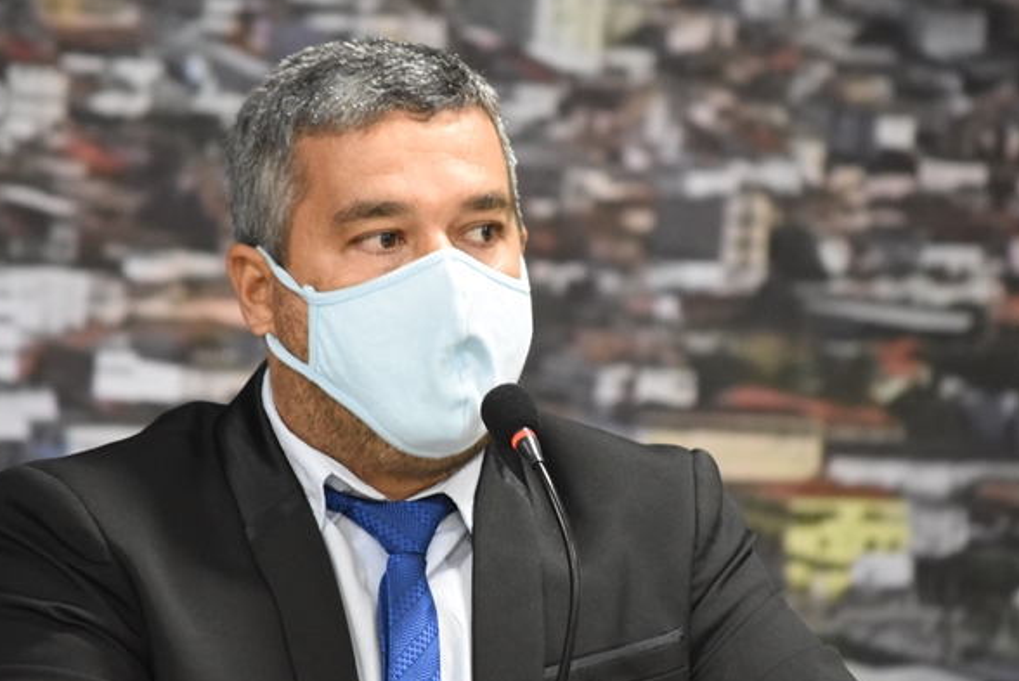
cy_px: 357
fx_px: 13880
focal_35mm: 490
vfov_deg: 2.8
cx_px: 473
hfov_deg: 4.2
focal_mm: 300
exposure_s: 1/30
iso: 4000
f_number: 5.6
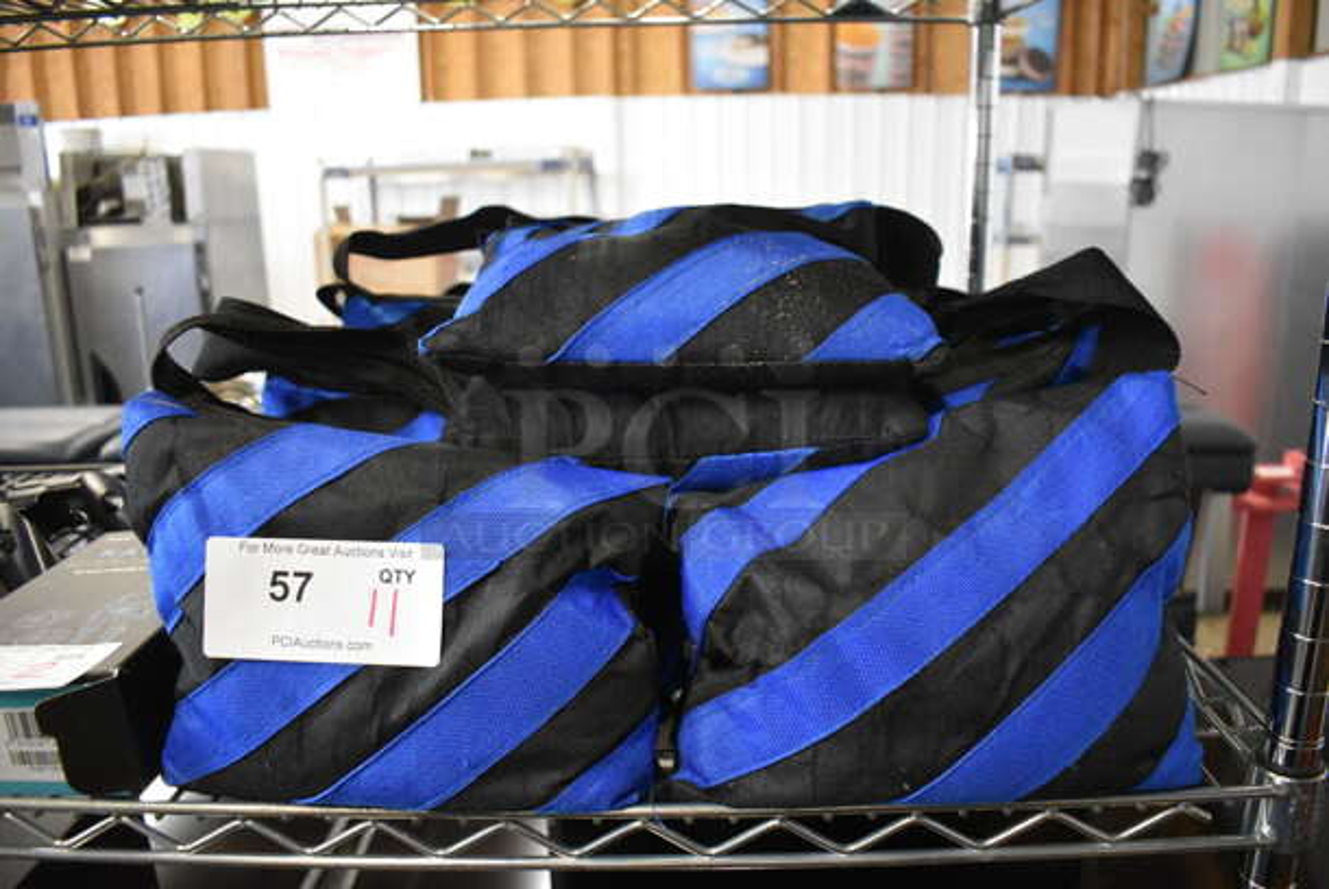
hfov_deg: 67.3
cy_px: 444
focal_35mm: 27
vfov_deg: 48.0
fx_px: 998
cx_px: 664
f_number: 3.5
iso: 5000
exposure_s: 1/125
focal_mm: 18
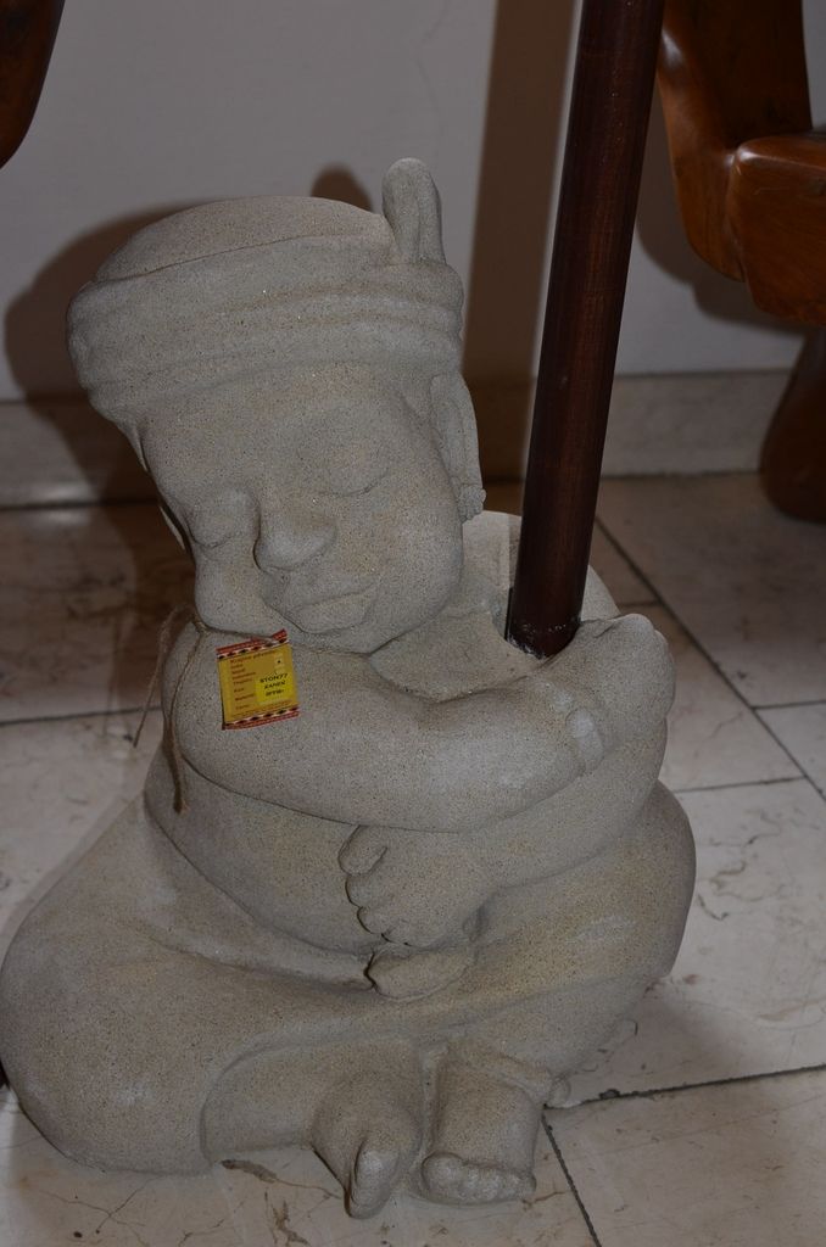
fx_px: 1815
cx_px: 413
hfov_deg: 25.6
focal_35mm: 52
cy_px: 624
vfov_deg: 37.9
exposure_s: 1/60
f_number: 4.5
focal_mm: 35
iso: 500
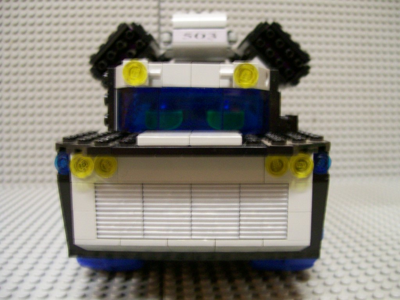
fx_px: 416
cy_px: 150
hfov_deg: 51.4
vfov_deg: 39.7
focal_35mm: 36
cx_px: 200
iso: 160
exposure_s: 1/8.85
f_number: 2.7
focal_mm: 6
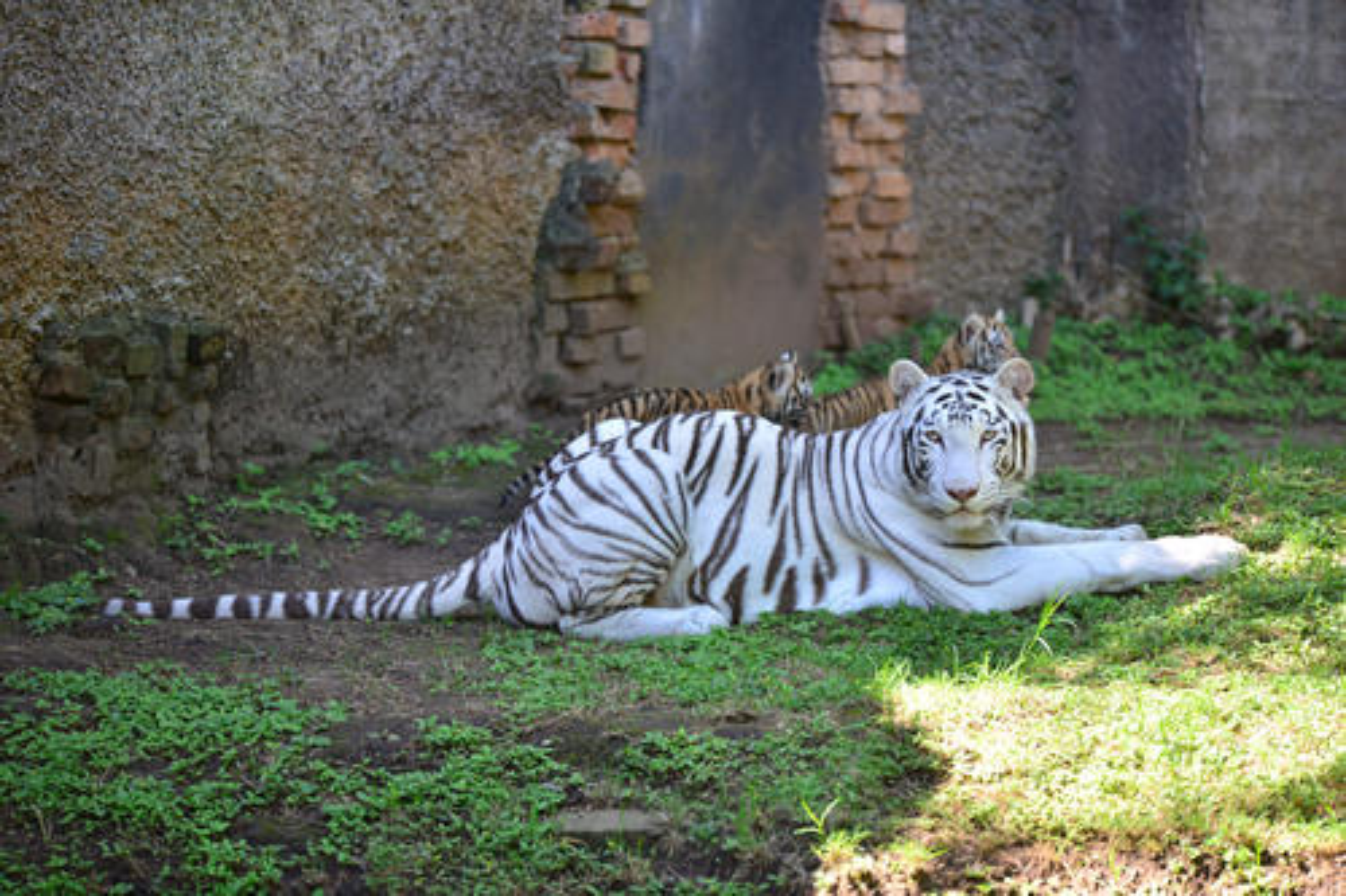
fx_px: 5980
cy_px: 448
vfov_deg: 8.6
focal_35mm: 160
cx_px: 673
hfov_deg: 12.8
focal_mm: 160
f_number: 2.8
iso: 320
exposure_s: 1/320
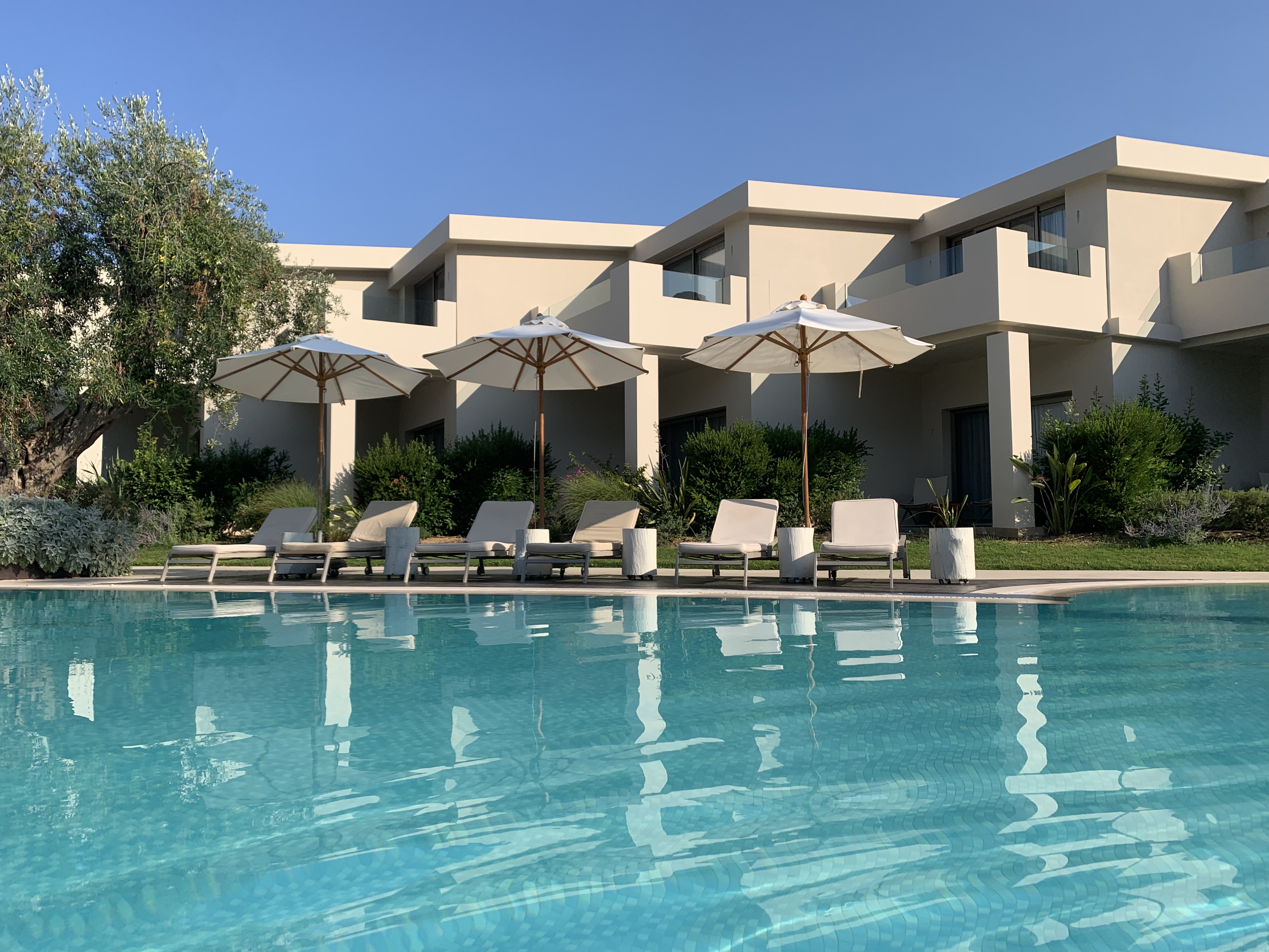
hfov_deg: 67.3
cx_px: 634
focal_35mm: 26
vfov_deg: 53.1
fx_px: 953
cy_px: 476
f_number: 1.8
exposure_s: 1/2545
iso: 25
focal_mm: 4.25
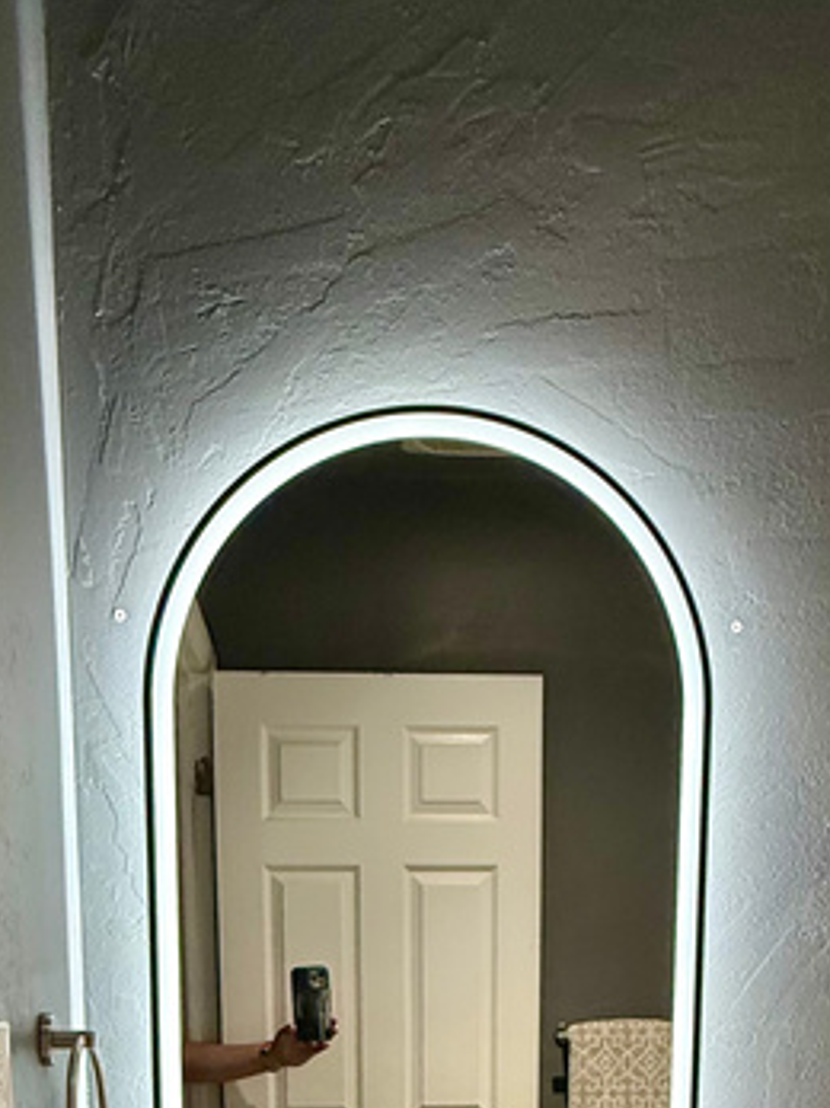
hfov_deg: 45.4
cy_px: 1098
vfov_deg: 48.5
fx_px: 992
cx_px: 389
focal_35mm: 31
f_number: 2.2
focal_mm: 2.22
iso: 200
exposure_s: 1/120
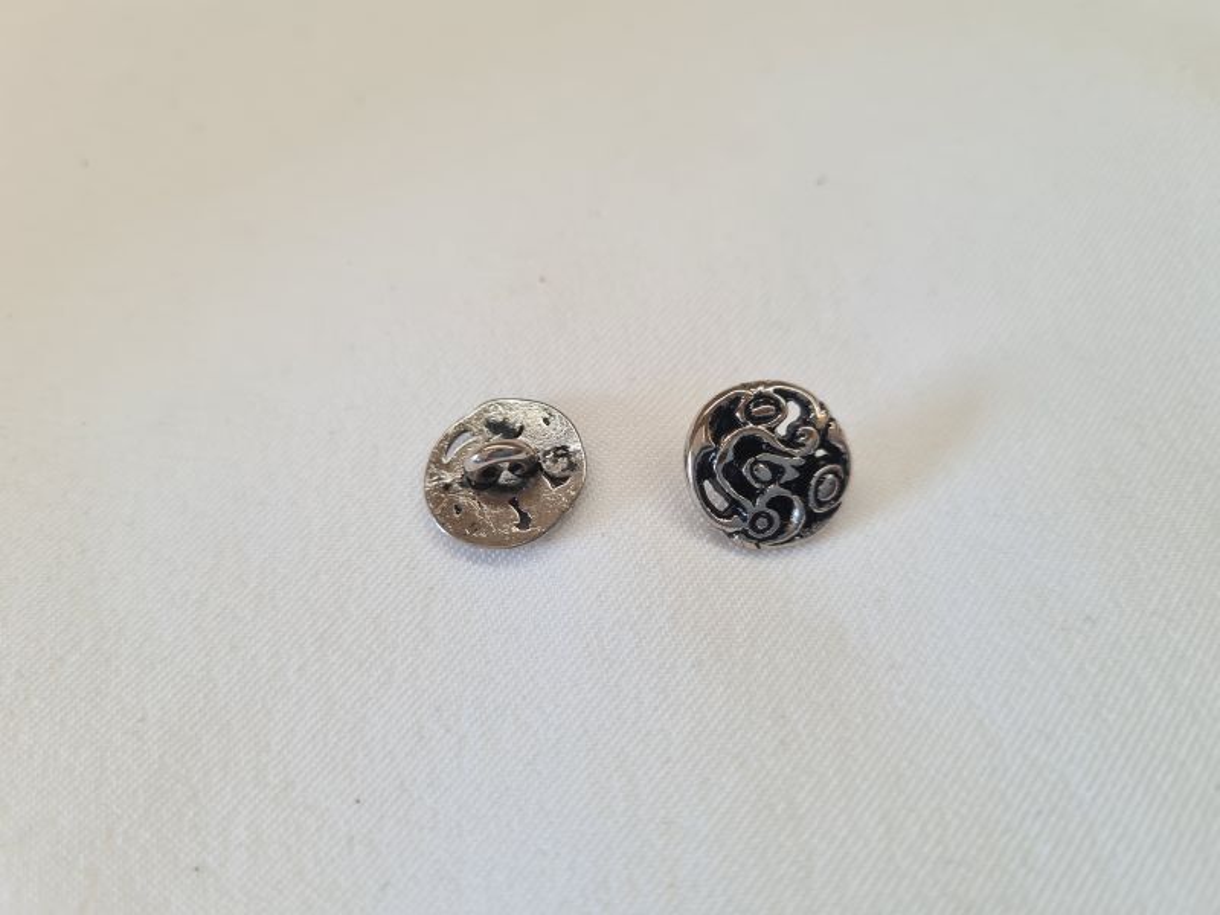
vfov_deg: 53.1
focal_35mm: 26
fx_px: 916
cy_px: 458
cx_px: 610
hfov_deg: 67.3
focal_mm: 5.4
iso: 50
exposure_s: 1/255
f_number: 1.8
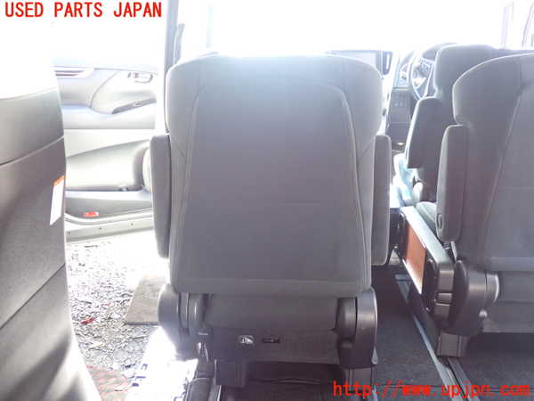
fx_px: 494
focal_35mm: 32
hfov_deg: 56.8
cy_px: 200
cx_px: 267
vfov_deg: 44.2
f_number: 2.4
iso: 320
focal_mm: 5.79
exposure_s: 1/30
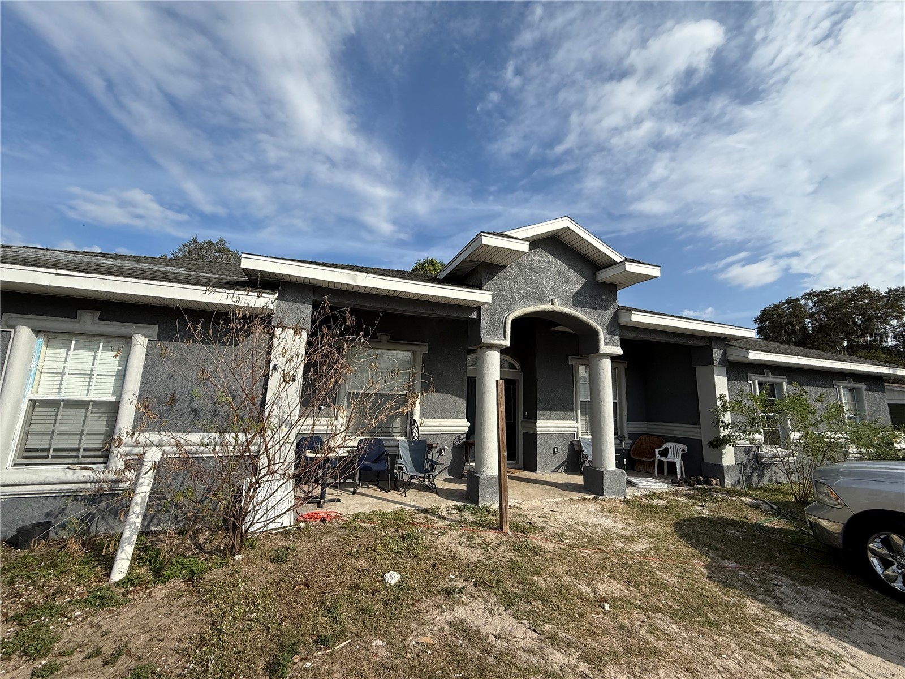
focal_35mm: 14
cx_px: 452
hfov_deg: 102.1
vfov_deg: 85.7
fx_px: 366
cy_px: 340
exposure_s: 1/2320
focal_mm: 2.22
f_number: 2.2
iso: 50
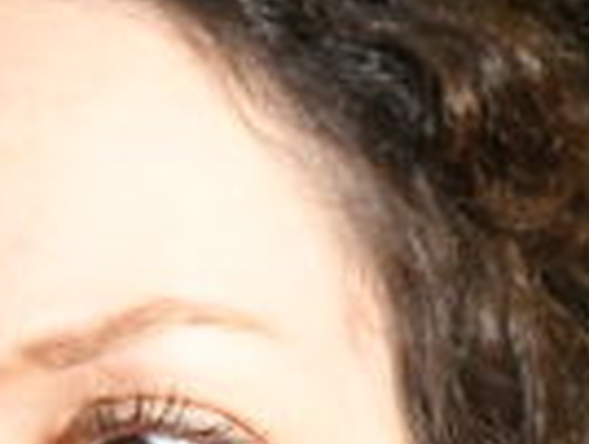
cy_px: 855
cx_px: 92
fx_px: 7756
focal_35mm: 455
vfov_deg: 3.3
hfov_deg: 4.3
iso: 10000
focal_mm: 62
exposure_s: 1/320
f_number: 4
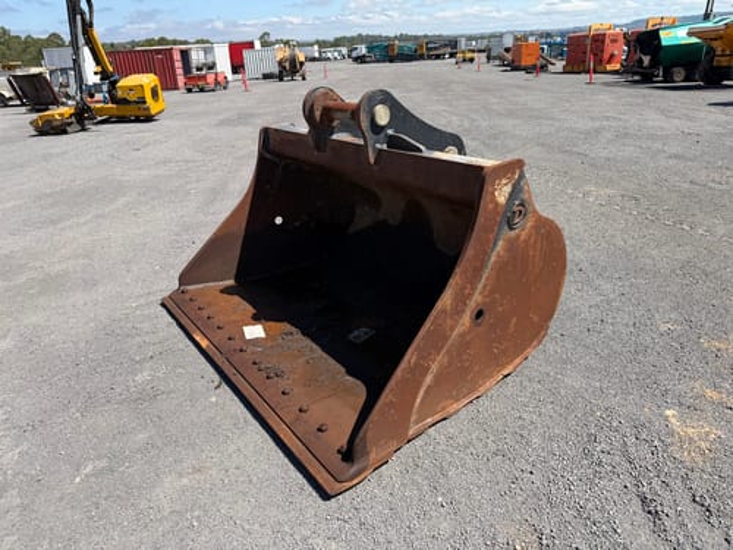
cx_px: 366
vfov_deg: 56.8
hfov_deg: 71.6
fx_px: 508
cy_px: 275
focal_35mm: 24
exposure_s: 1/3425
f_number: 1.78
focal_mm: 6.76
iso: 80
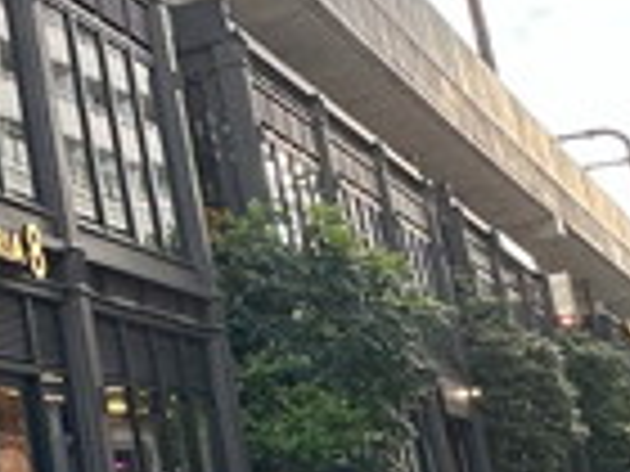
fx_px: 1456
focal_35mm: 80
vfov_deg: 18.4
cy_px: 189
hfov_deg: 17.2
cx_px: -652
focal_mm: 2.22
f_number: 2.2
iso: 40
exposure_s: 1/286
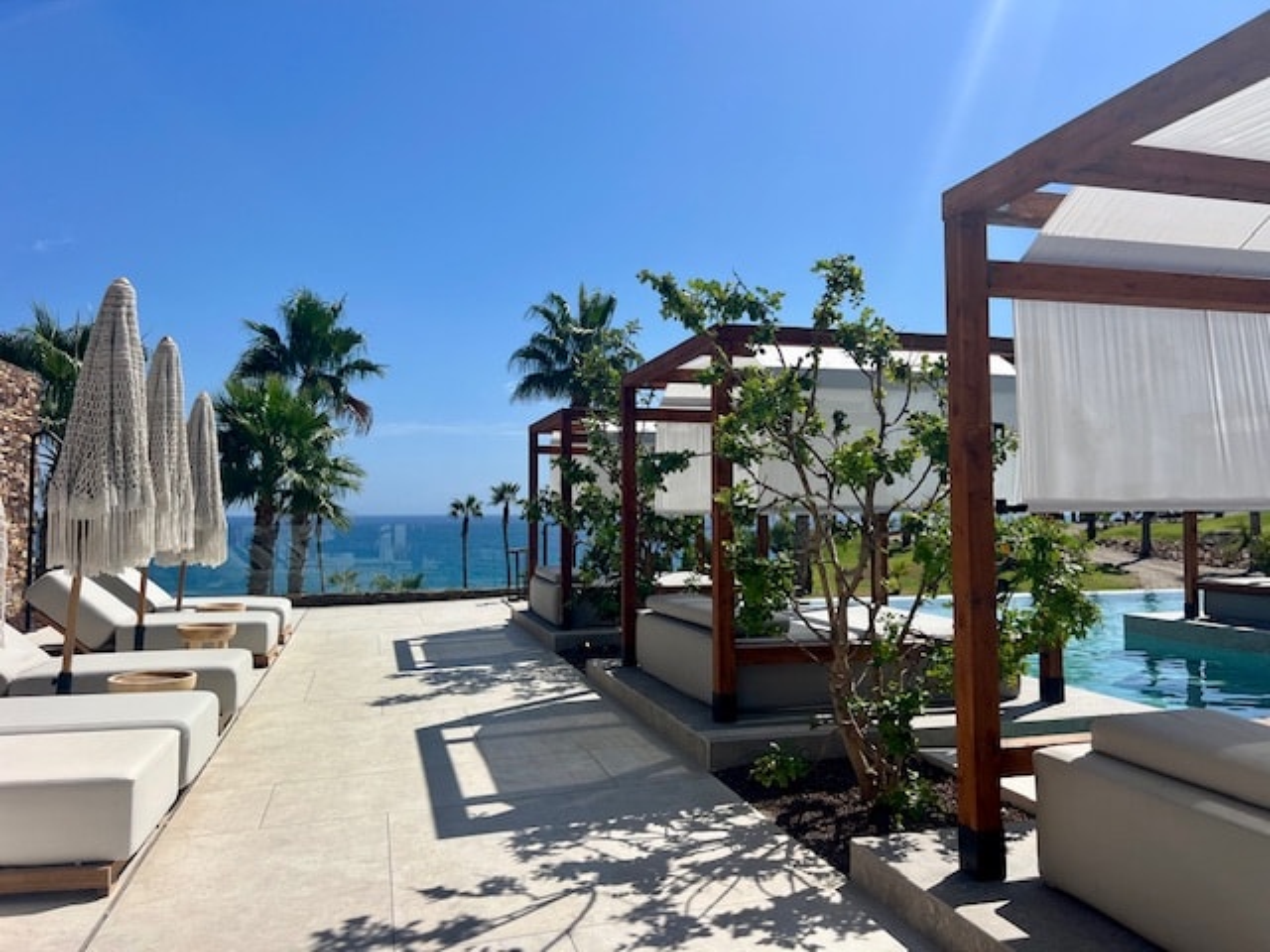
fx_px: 954
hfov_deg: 67.3
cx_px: 635
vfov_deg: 53.1
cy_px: 476
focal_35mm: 26
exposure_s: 1/8000
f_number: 1.5
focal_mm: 5.7
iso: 50
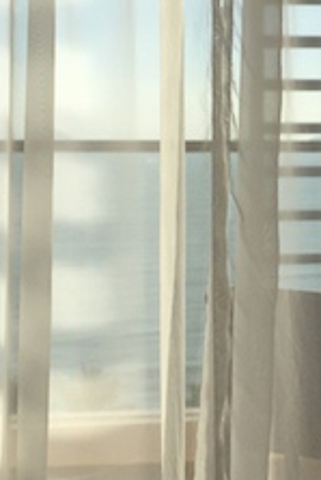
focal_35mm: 81
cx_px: 323
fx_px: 1082
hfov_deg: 16.5
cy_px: 133
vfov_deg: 24.8
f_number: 2.2
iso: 32
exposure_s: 1/2083
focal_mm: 4.15
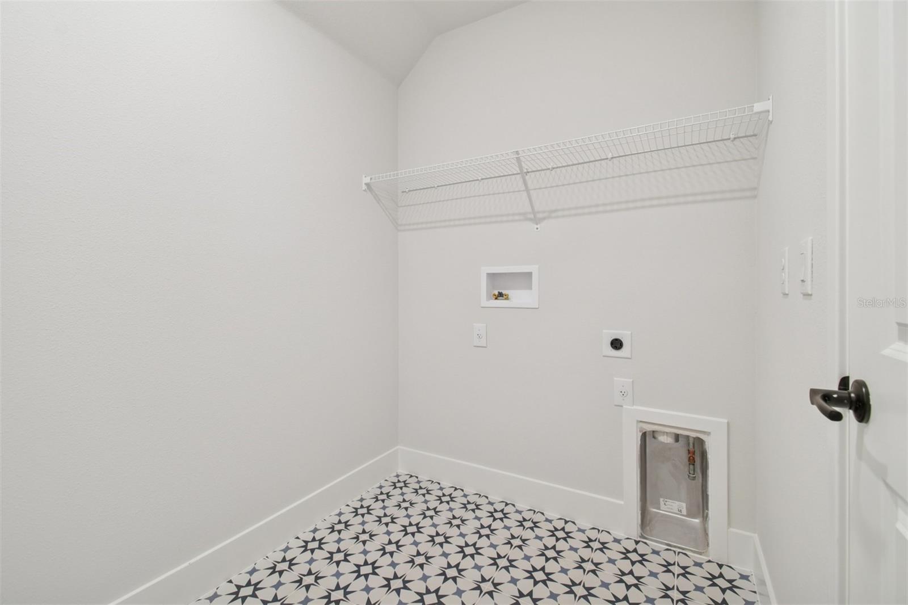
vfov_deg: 77.3
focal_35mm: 15
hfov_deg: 100.4
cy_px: 302
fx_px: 378
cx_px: 454
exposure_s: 1/3.33
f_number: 7.1
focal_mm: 10
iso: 100
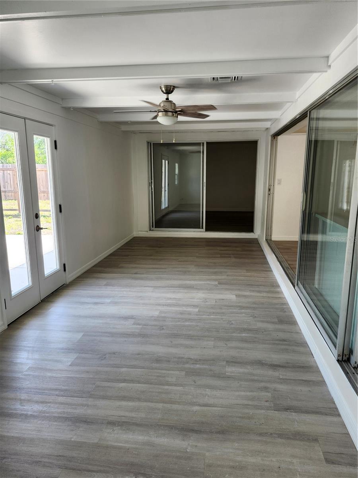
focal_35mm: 23
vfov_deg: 73.9
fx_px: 317
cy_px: 239
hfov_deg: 58.9
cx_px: 179
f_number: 1.8
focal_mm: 5.54
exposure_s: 1/180
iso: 80
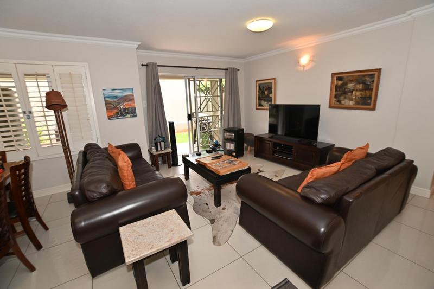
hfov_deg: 100.4
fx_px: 181
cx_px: 217
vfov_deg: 77.3
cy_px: 144
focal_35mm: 15
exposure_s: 1/60
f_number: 4
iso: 200
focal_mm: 10
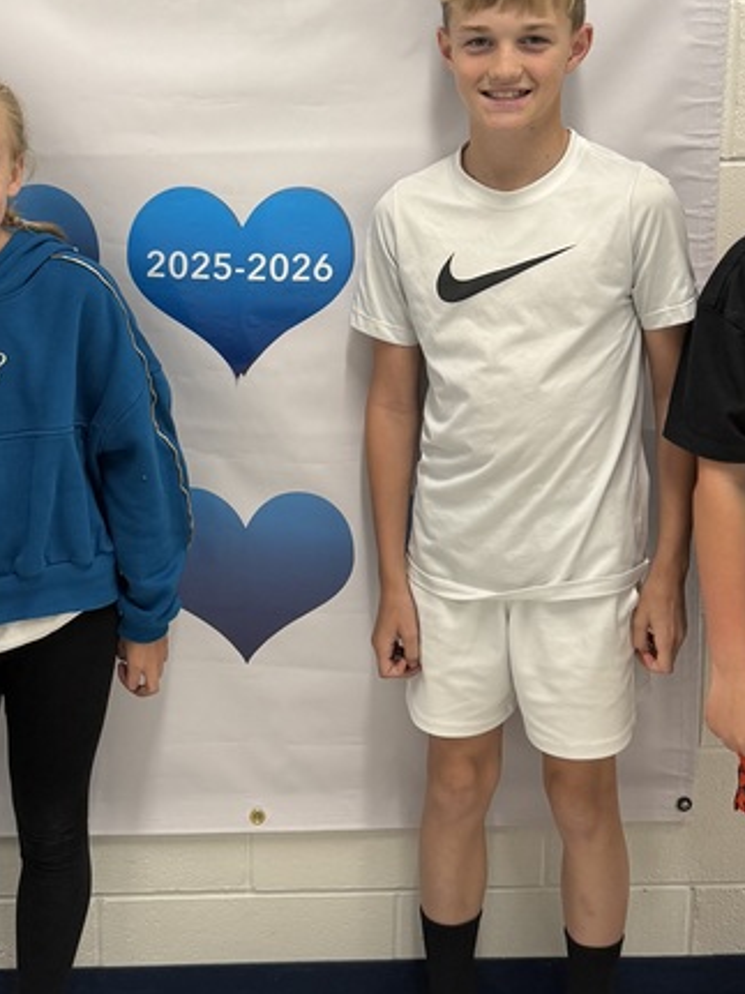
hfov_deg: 25.6
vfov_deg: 33.3
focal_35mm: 57
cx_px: 293
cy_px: 277
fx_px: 1636
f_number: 1.78
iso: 200
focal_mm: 6.76
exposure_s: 1/120
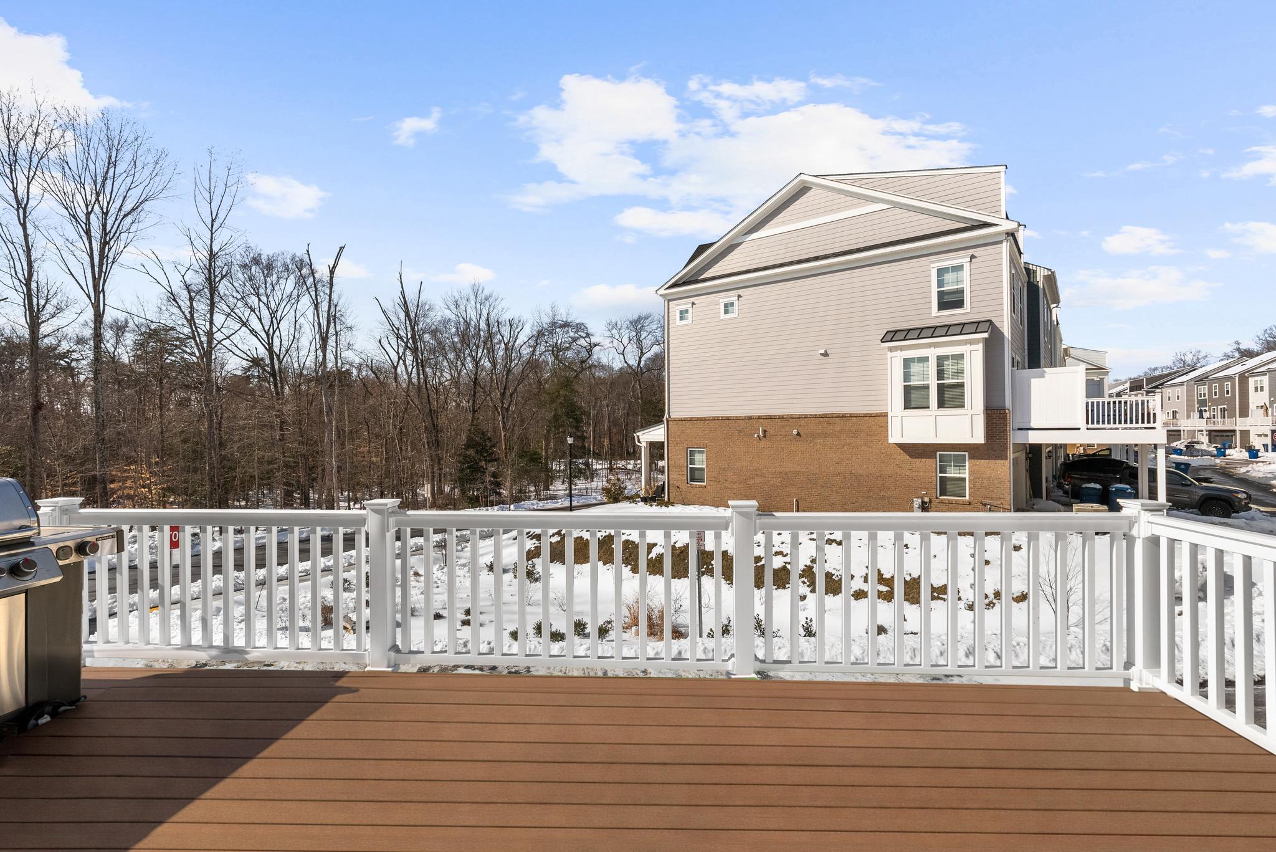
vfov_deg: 73.8
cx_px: 638
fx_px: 567
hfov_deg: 96.7
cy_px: 426
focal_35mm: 16
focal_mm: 16
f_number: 11
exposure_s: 1/1000
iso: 125
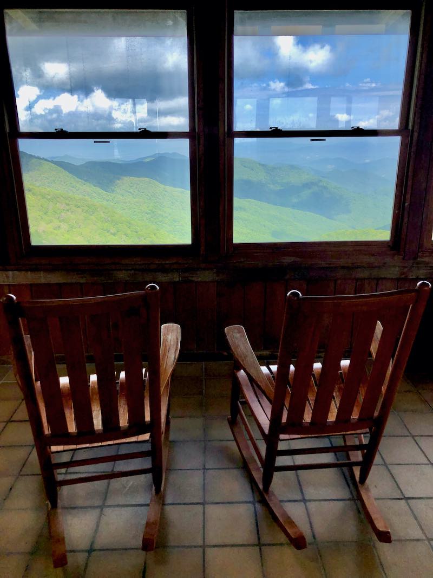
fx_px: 467
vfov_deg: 63.4
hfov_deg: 49.7
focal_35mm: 28
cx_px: 216
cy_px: 289
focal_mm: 3.99
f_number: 1.8
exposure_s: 1/539
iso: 20
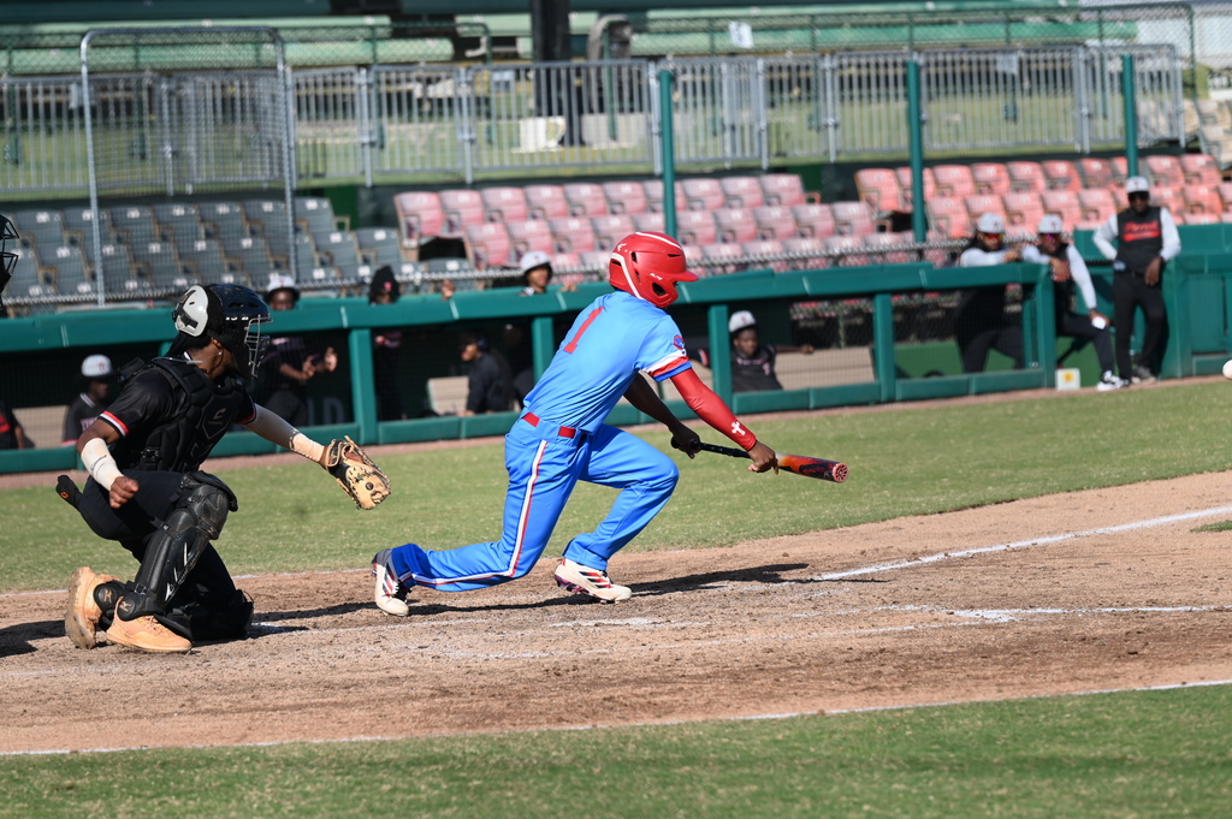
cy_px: 410
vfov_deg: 6.9
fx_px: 6839
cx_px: 616
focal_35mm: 200
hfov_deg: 10.3
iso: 100
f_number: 5.6
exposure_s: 1/500
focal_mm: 200
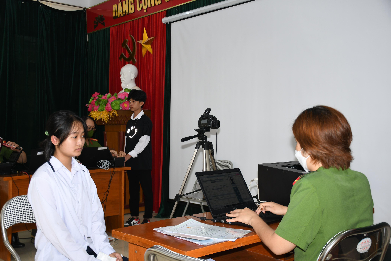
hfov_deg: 47.9
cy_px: 130
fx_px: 440
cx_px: 196
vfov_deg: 33.0
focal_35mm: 40
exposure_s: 1/160
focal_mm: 27
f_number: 4
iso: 320
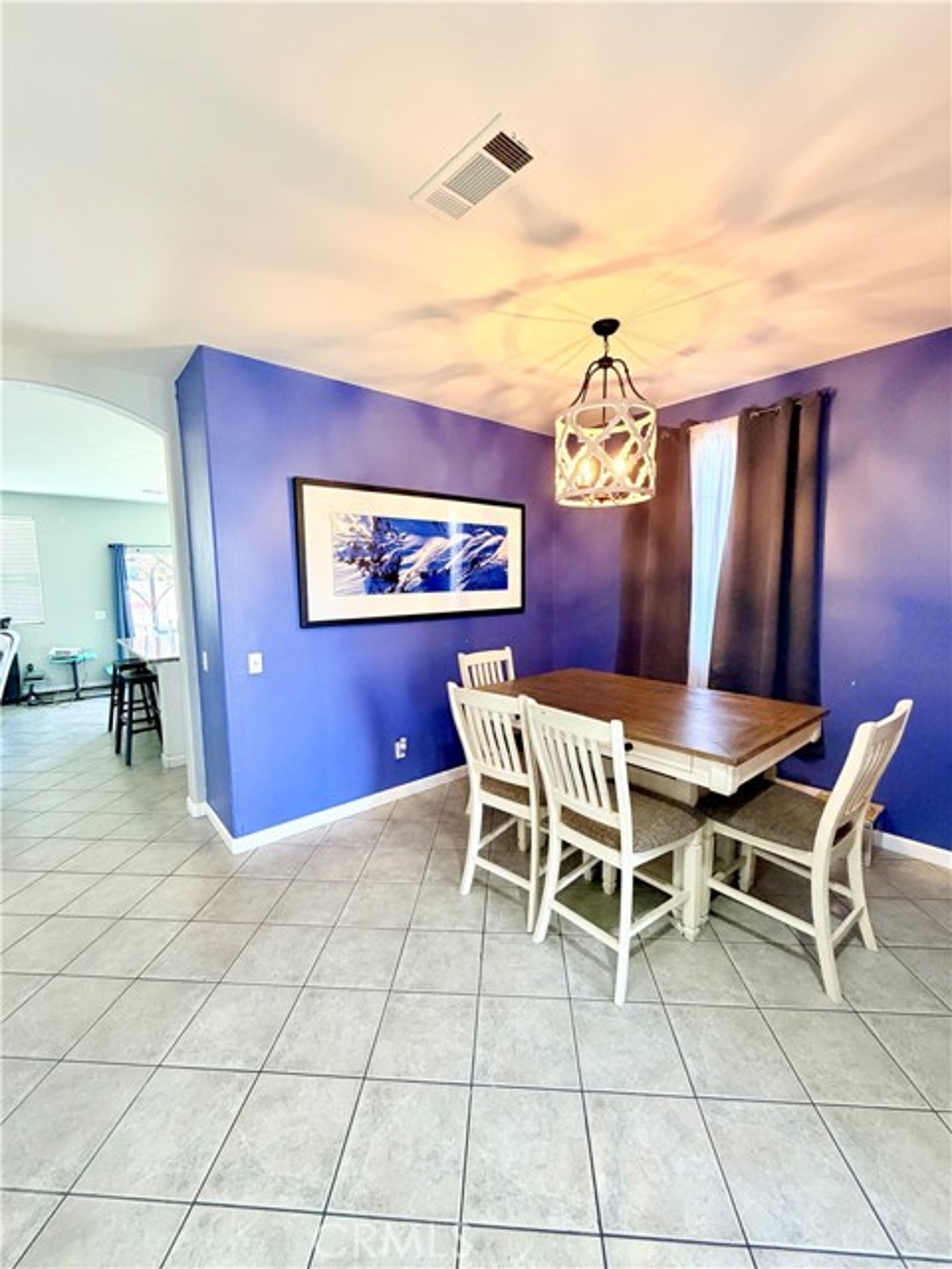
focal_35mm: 14
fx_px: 513
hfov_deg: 85.7
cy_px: 634
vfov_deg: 102.1
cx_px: 476
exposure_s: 1/60
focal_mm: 2.22
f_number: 2.2
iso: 320
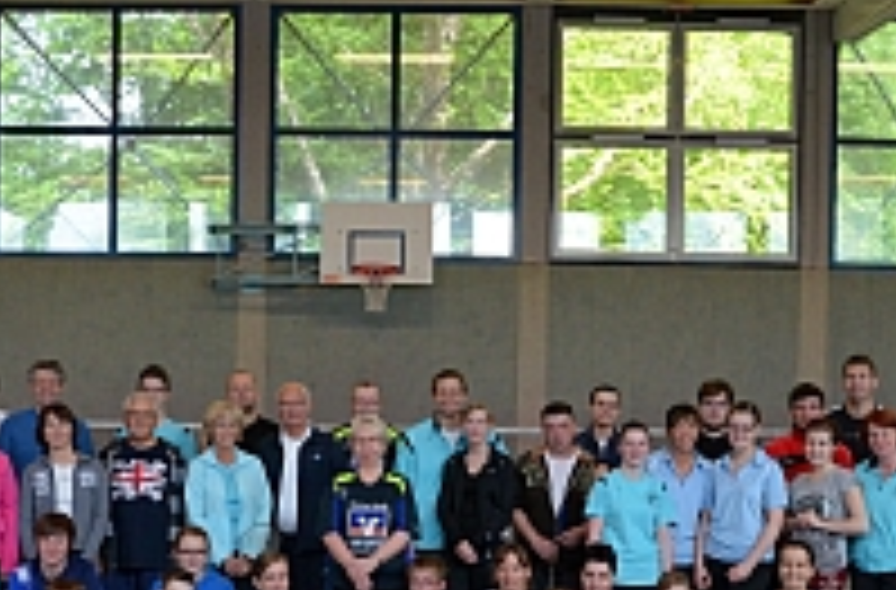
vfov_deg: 19.6
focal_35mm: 68
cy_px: 477
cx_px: 374
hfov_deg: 29.7
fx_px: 1686
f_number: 5.6
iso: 1600
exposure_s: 1/250
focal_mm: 20
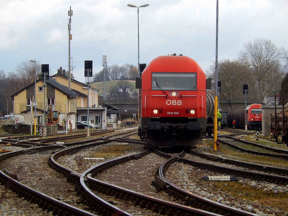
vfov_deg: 5.6
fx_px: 2221
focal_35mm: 267
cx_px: 144
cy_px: 108
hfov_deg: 7.4
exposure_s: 1/125
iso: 125
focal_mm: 47.8
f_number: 5.9
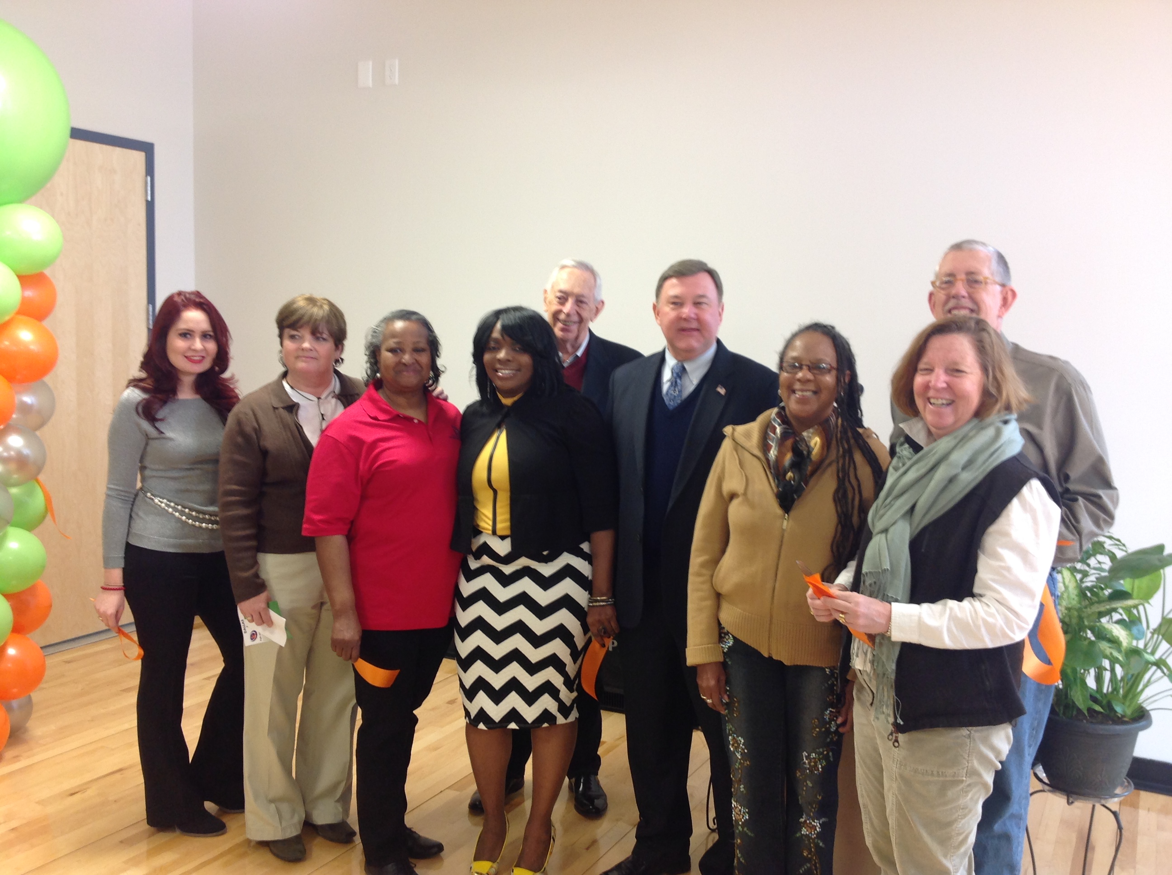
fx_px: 1183
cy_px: 438
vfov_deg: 40.6
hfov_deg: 52.7
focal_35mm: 35
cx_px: 586
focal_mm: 4.28
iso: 64
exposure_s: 1/15
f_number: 2.4
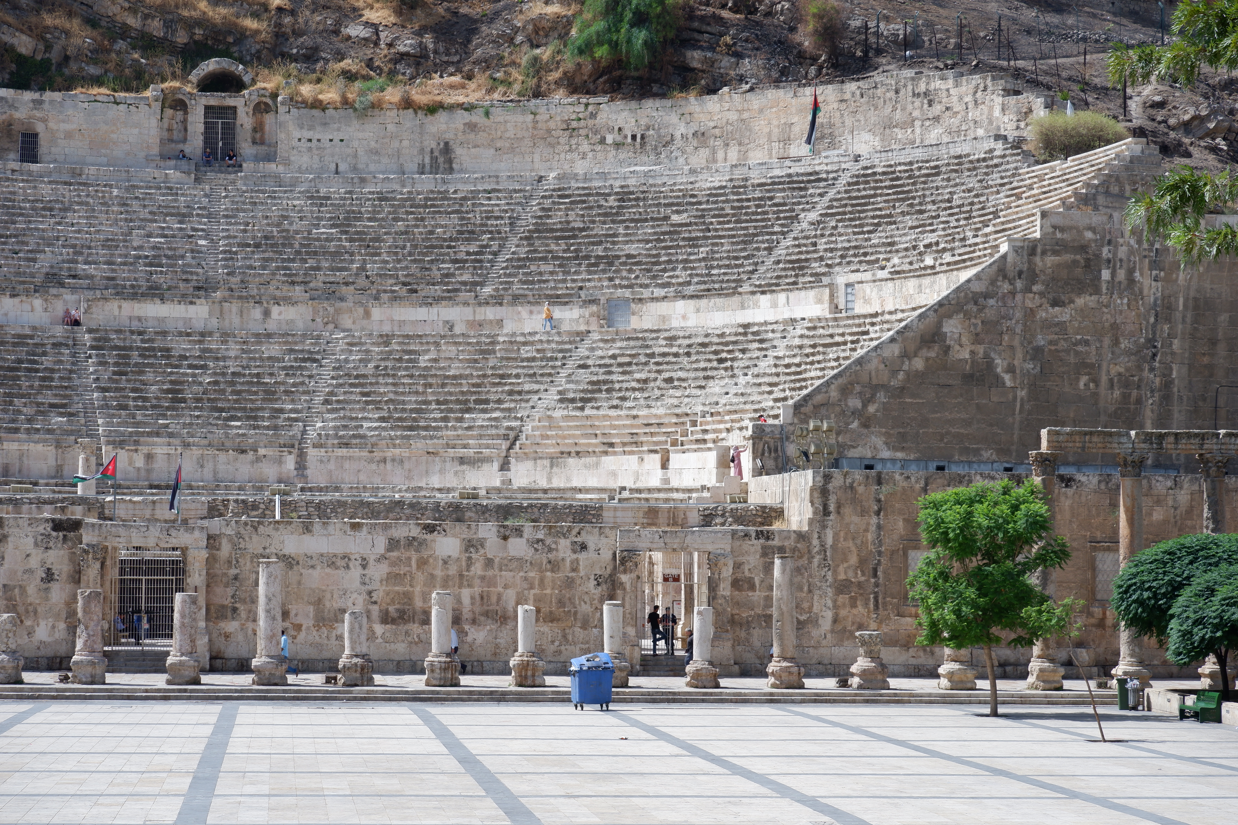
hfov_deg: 27.0
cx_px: 619
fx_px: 2579
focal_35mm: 75
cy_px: 412
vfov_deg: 18.2
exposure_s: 1/340
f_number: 8
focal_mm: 50
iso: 200
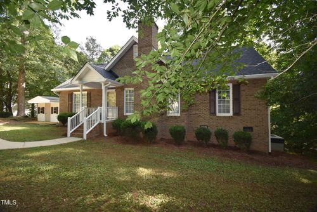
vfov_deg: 77.4
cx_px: 158
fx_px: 132
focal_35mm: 15
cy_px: 106
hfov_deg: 100.4
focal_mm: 10
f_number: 5.6
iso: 640
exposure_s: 1/125
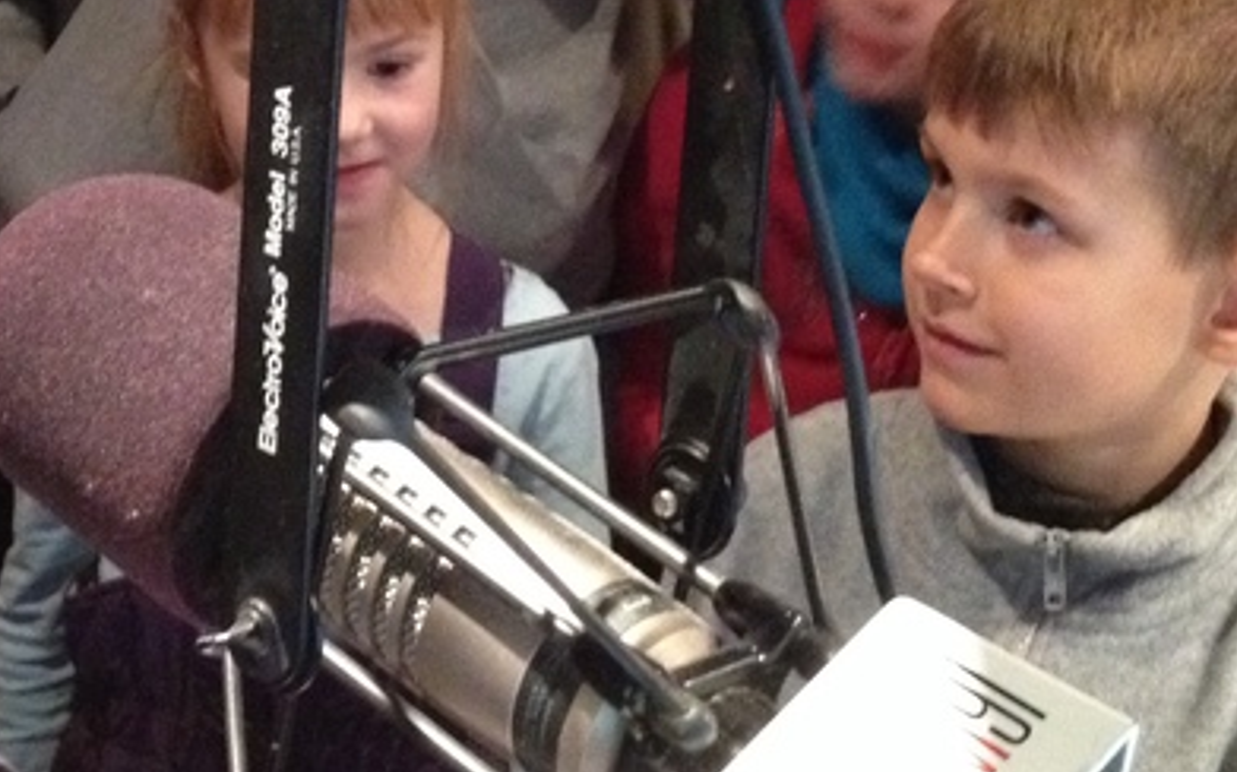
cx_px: 421
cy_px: -9
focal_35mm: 95
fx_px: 3201
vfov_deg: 13.5
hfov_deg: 21.8
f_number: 2.4
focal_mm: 4.28
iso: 640
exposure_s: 1/15
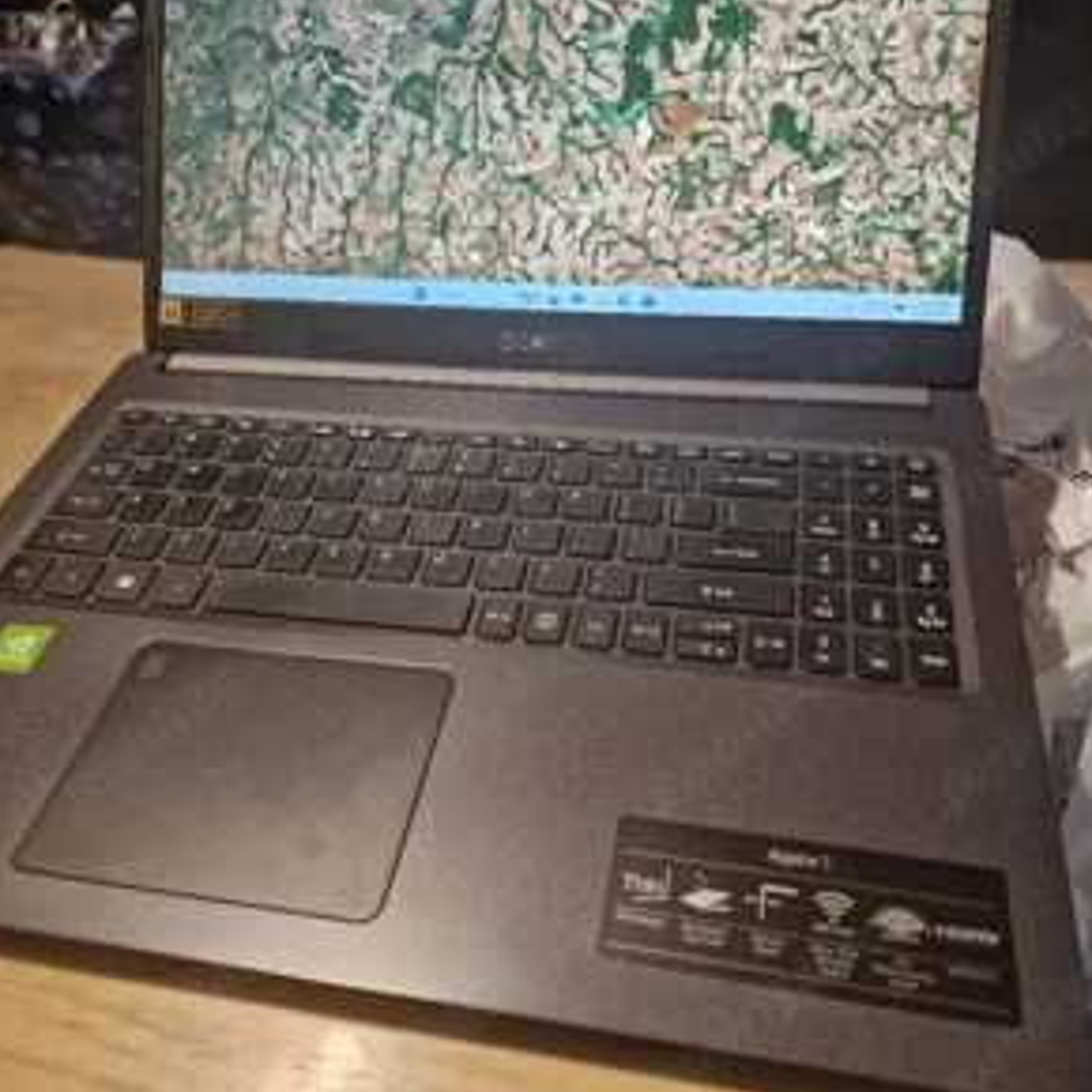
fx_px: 999
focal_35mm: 28
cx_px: 550
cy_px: 467
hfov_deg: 57.3
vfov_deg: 57.1
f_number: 1.8
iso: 500
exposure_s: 1/100
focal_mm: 6.4
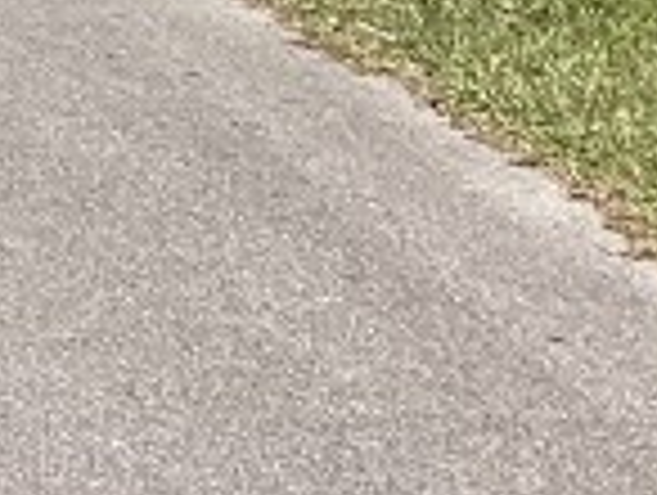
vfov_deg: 6.6
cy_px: -621
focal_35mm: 217
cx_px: -652
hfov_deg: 8.6
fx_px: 4125
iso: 25
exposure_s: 1/1274
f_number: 2.4
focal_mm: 3.3
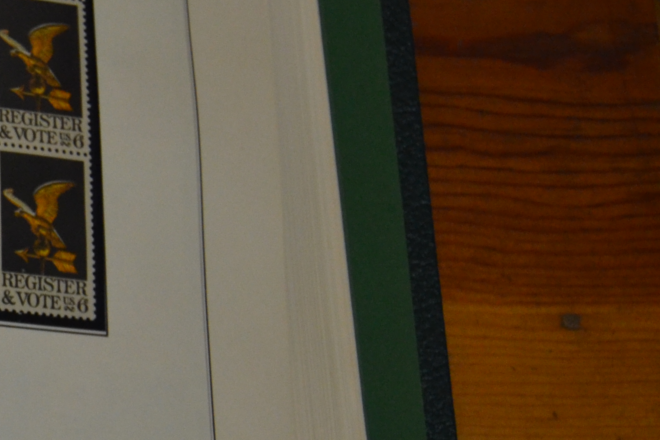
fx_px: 2163
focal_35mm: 118
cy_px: 290
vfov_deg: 11.6
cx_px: -298
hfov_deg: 16.0
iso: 1000
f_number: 4
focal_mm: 26
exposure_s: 1/60
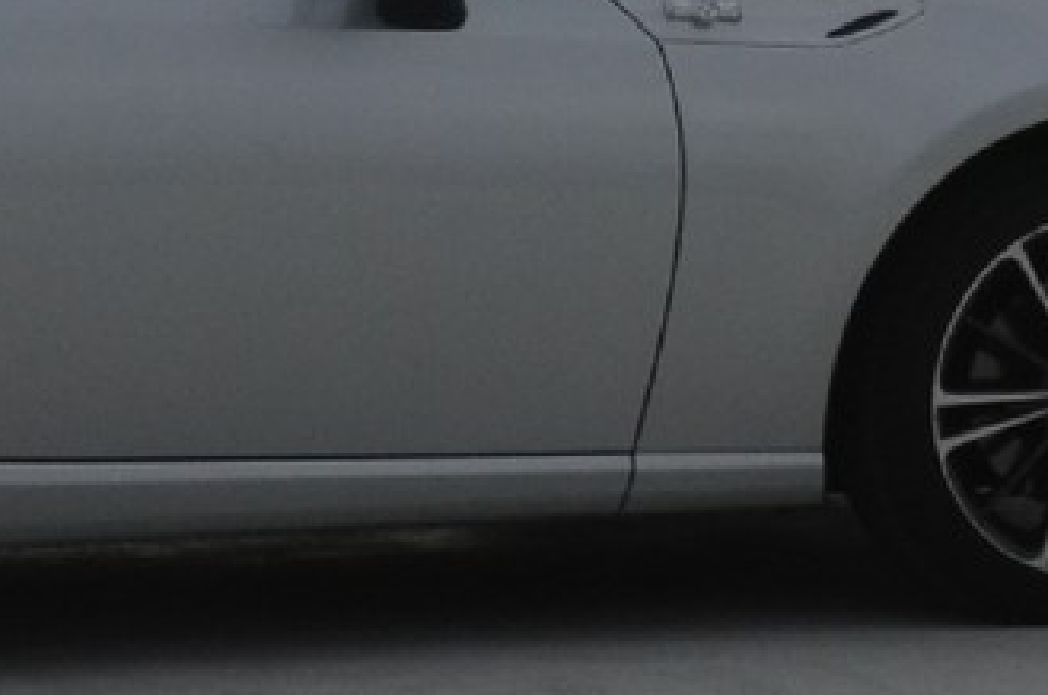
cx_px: 1975
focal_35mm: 296
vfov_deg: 4.4
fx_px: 8600
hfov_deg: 6.8
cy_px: -1690
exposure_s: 1/2000
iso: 320
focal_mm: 26
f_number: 8
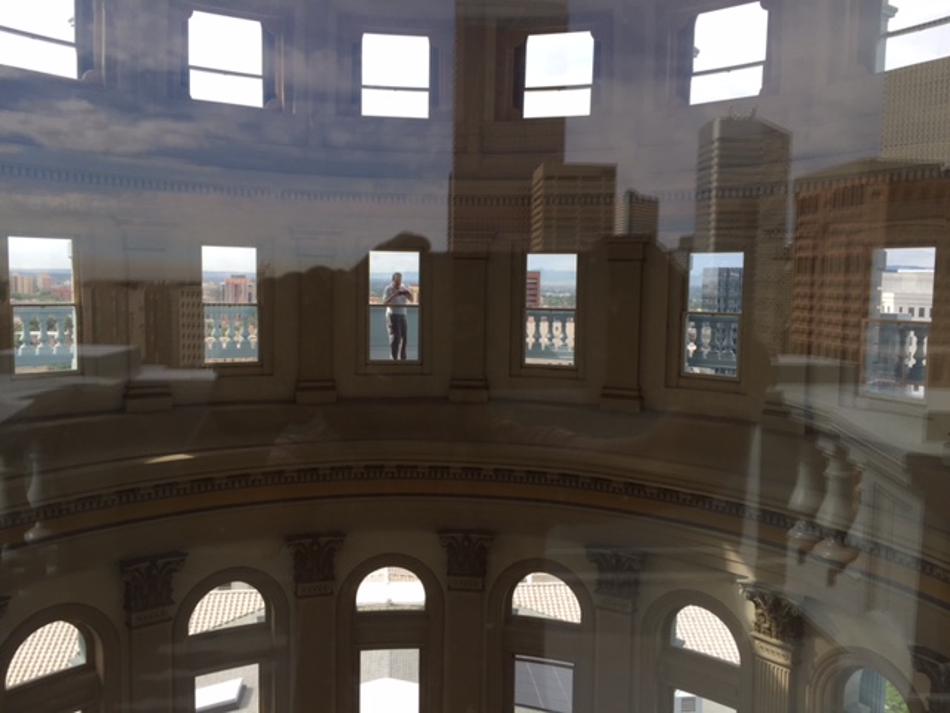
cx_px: 475
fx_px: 796
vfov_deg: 48.2
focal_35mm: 29
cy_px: 356
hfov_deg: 61.7
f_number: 2.2
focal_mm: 4.15
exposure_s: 1/590
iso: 32
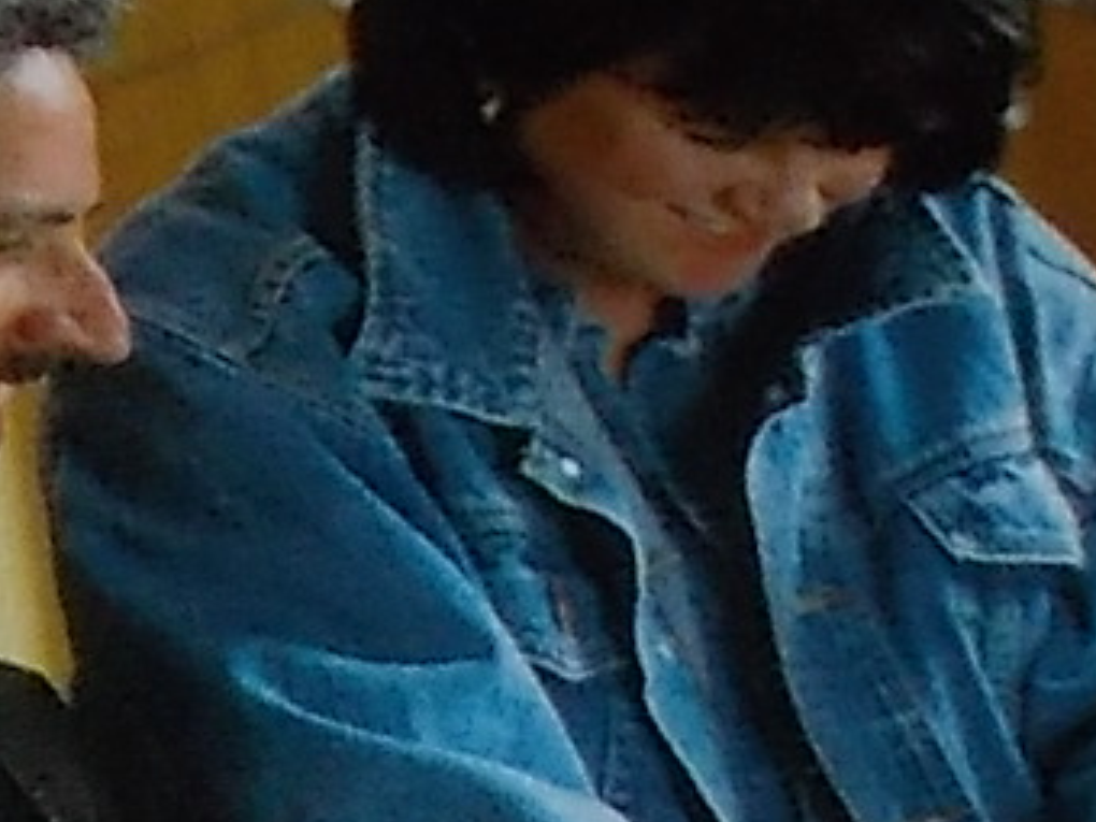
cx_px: -725
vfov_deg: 7.5
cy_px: 1283
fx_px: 6142
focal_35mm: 194
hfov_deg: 9.8
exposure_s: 1/30
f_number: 3.3
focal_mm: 4.1
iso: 200
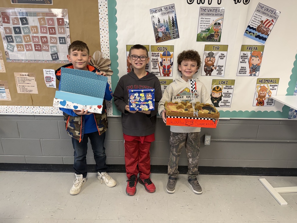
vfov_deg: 56.8
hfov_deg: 71.6
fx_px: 206
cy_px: 112
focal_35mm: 24
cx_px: 148
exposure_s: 1/120
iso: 200
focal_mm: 6.76
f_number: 1.78
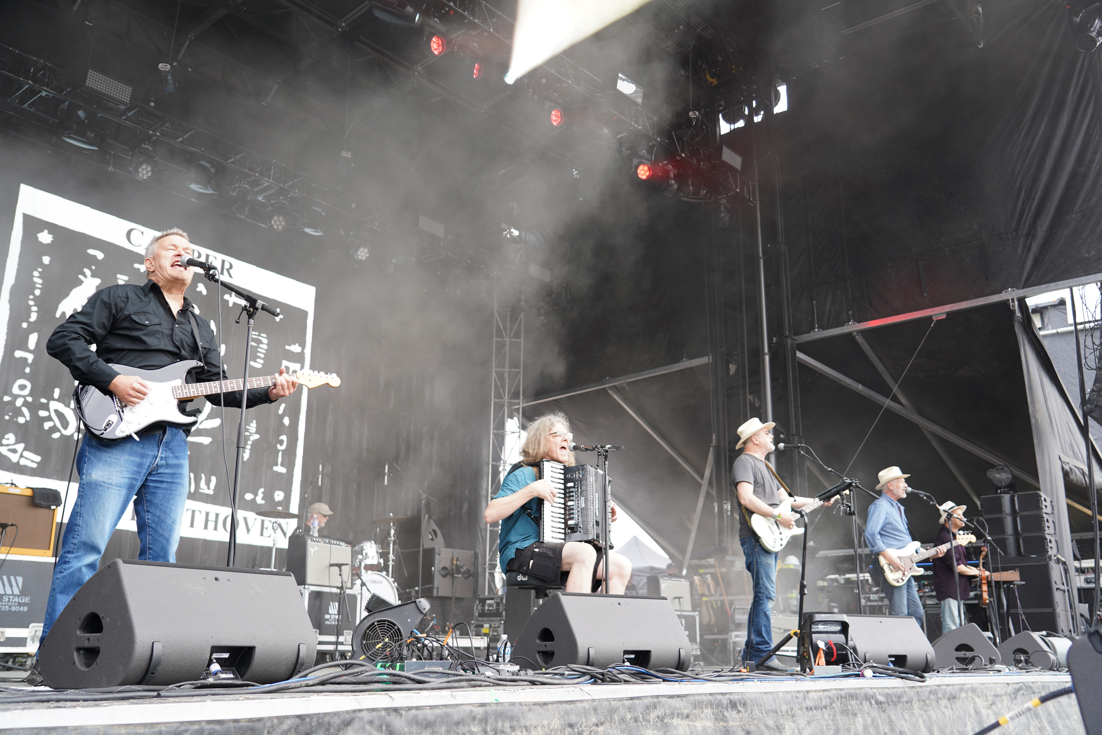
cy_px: 368
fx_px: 979
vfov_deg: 41.1
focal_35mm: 32
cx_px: 551
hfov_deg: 58.7
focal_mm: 32
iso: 125
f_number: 4
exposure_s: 1/60
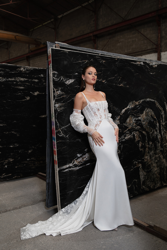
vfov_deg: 54.4
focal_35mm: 35
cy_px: 125
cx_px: 84
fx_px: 243
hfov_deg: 37.9
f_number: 4
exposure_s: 1/250
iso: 500
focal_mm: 35
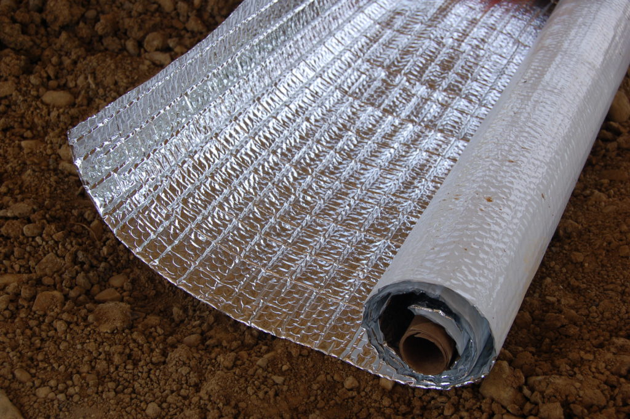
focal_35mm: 52
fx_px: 918
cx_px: 315
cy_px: 210
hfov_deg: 37.9
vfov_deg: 25.7
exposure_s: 1/160
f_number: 7.1
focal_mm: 35
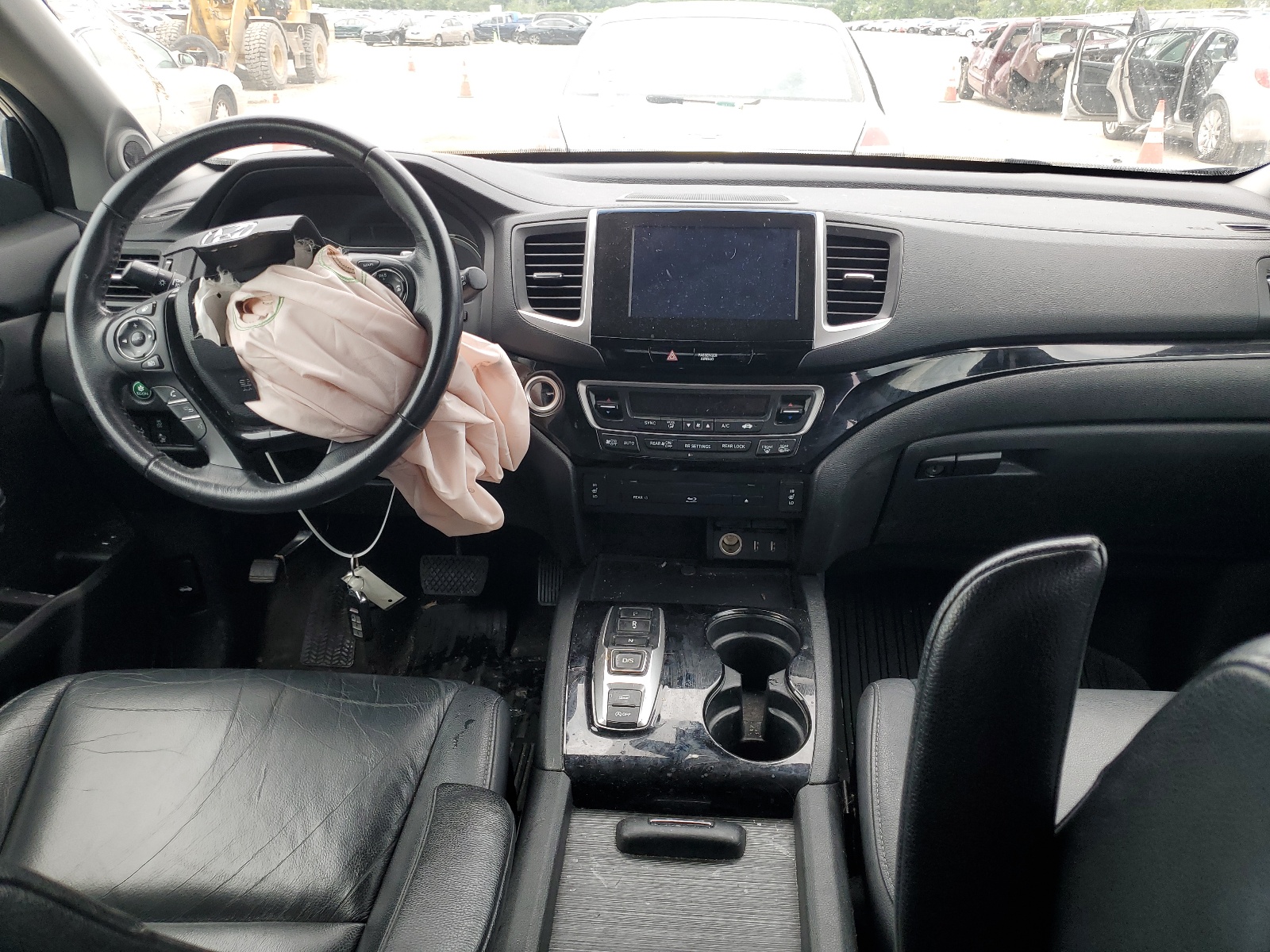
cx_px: 635
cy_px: 476
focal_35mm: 26
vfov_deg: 53.1
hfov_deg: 67.3
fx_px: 954
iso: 50
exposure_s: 1/204
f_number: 1.5
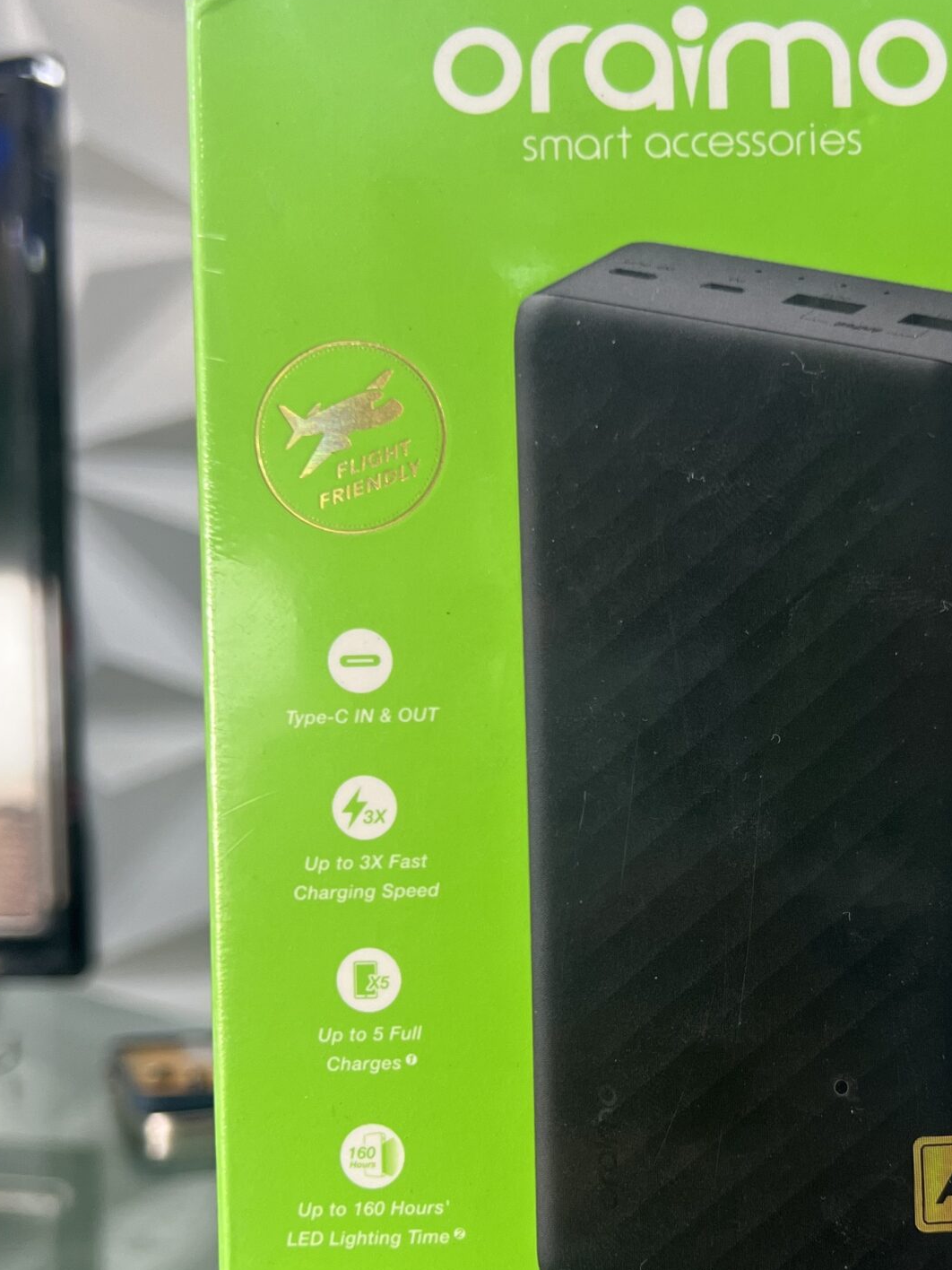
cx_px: 721
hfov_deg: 30.3
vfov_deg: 40.1
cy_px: 808
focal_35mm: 47
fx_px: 1723
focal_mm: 5.7
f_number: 1.5
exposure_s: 1/100
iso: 100
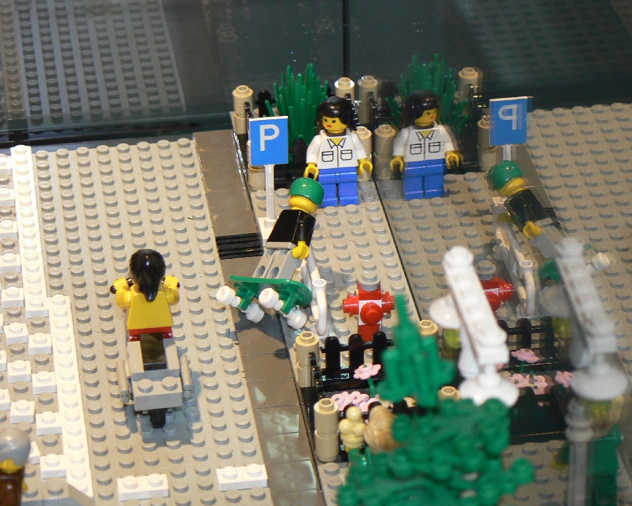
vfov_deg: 11.6
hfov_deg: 14.5
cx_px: 339
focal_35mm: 133
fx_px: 2489
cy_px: 254
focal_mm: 21.2
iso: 100
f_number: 3.2
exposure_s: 1/30
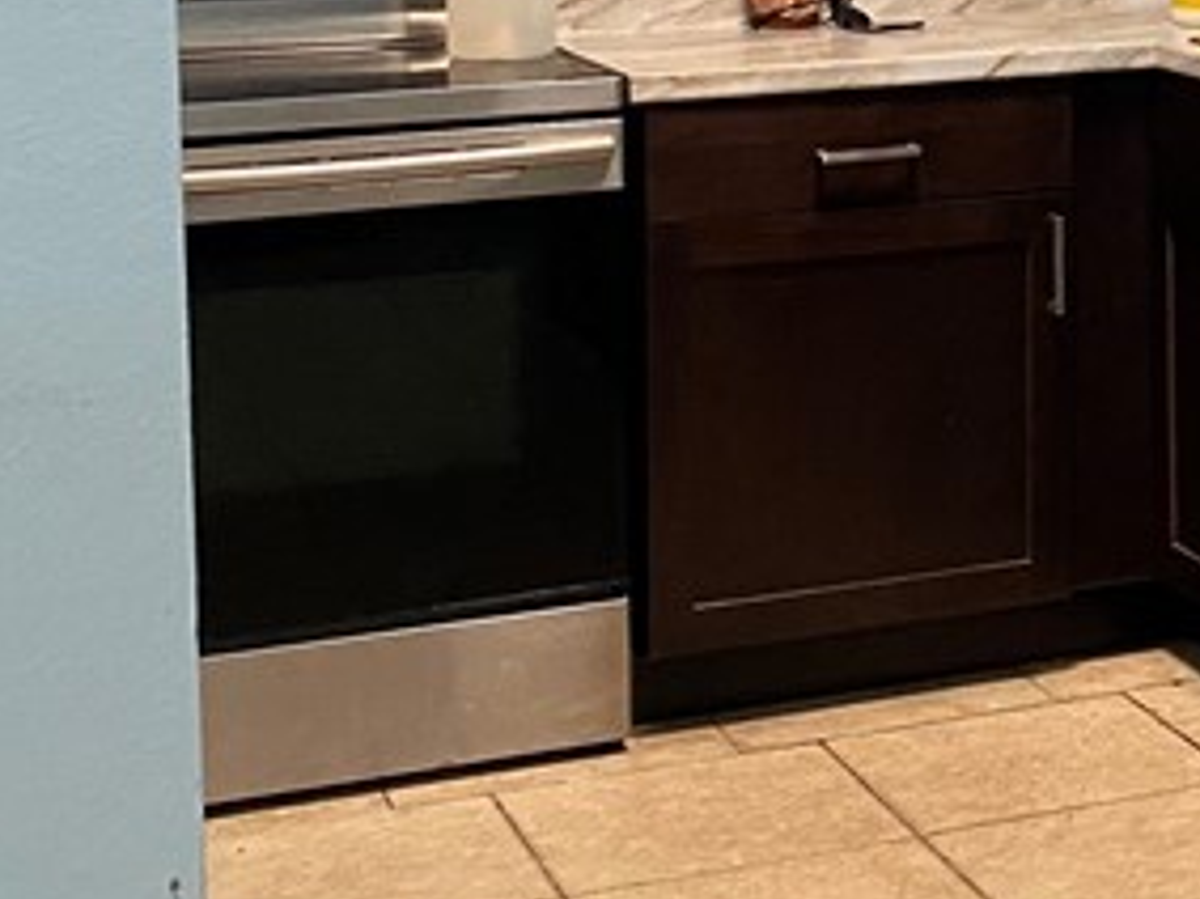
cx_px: 1620
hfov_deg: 19.1
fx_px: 3257
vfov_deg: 15.2
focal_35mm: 94
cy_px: -131
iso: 400
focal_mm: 4.25
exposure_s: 1/60
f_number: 1.8
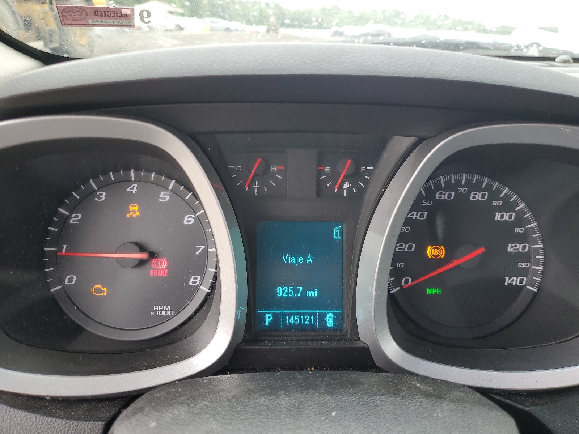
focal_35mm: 26
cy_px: 217
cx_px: 290
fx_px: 435
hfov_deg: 67.3
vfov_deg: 53.1
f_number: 1.5
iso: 50
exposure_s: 1/60.2
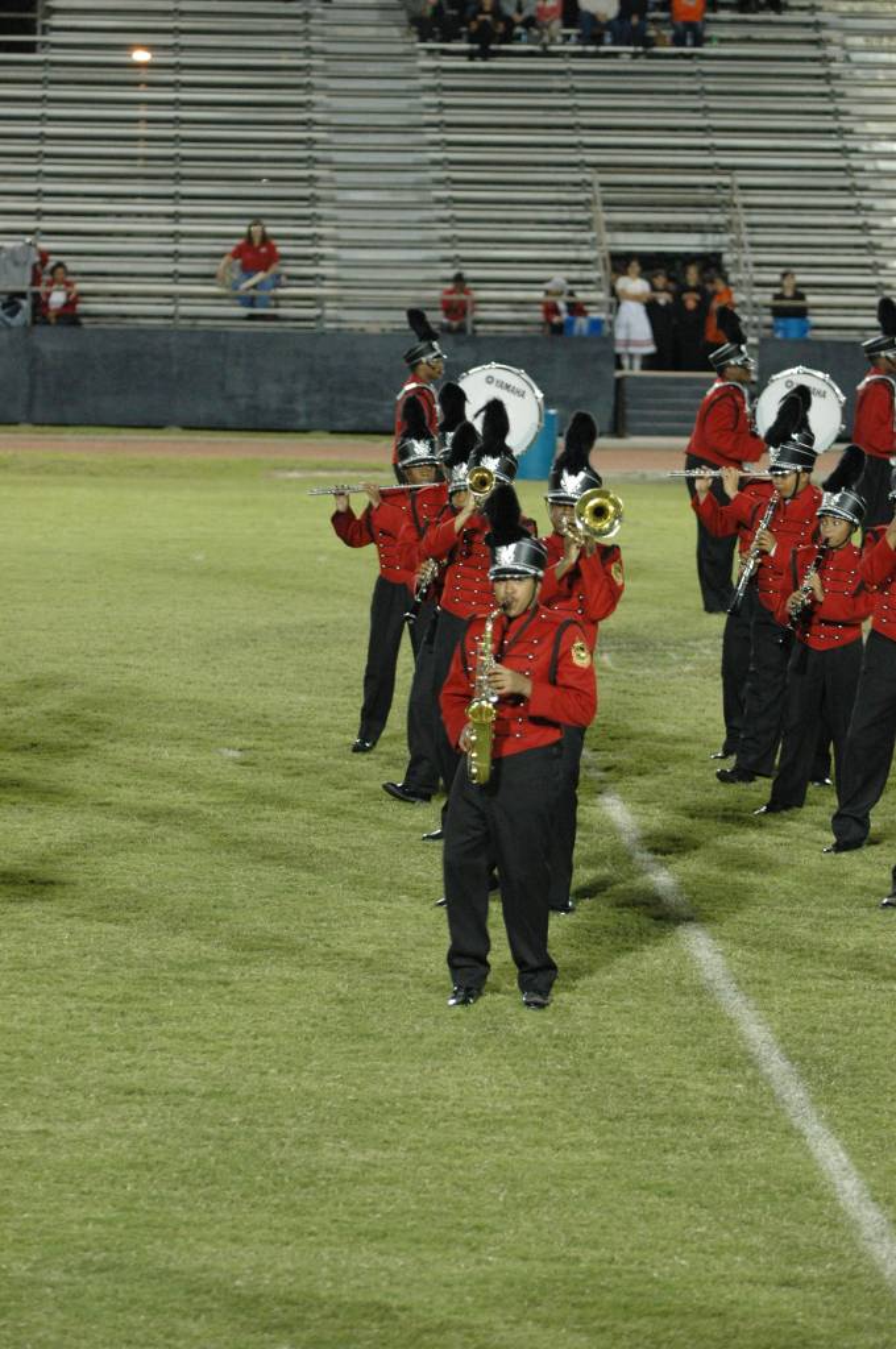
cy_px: 674
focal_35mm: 174
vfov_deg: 11.8
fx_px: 6513
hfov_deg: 7.9
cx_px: 448
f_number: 2.8
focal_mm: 116
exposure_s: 1/60
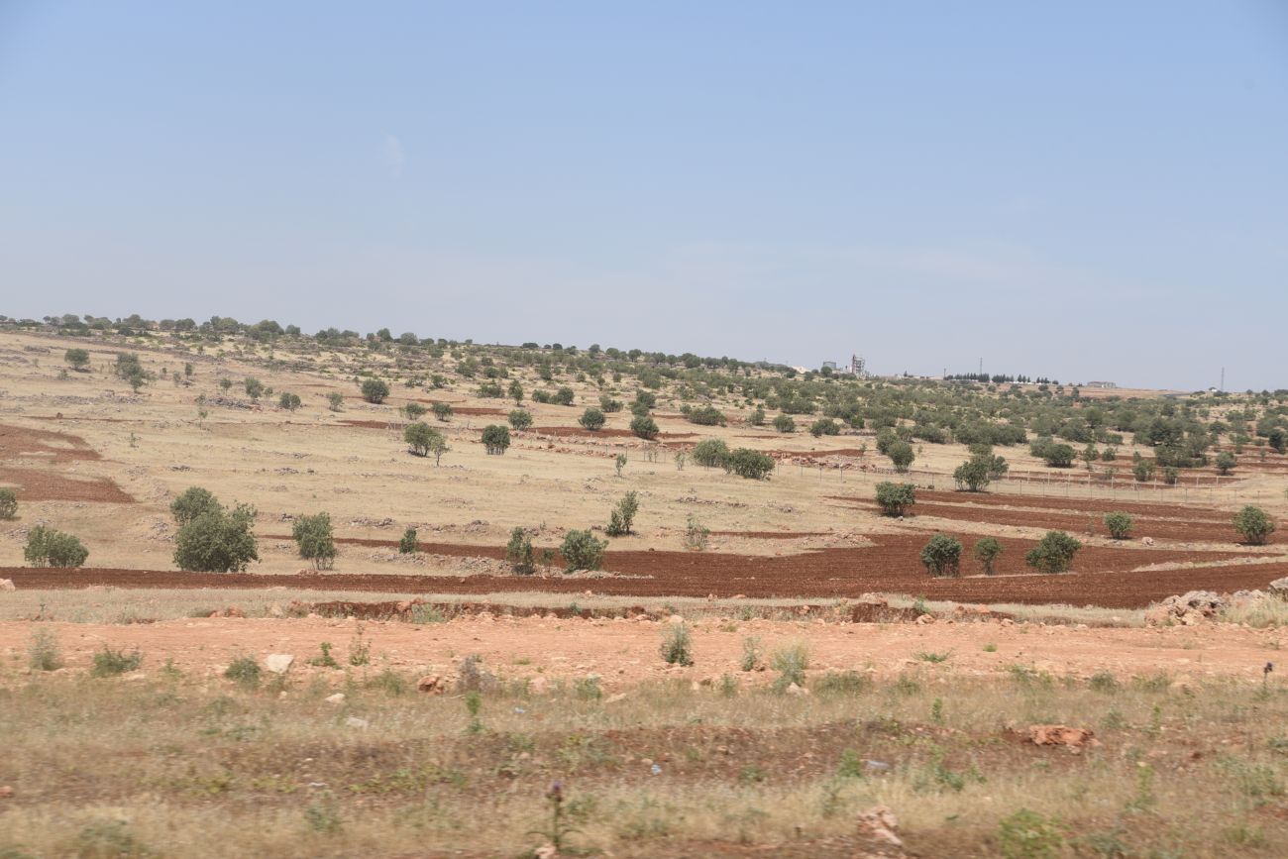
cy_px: 430
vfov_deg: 27.0
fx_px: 1789
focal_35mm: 50
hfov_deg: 39.6
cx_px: 644
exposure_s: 1/640
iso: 200
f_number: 8
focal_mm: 50
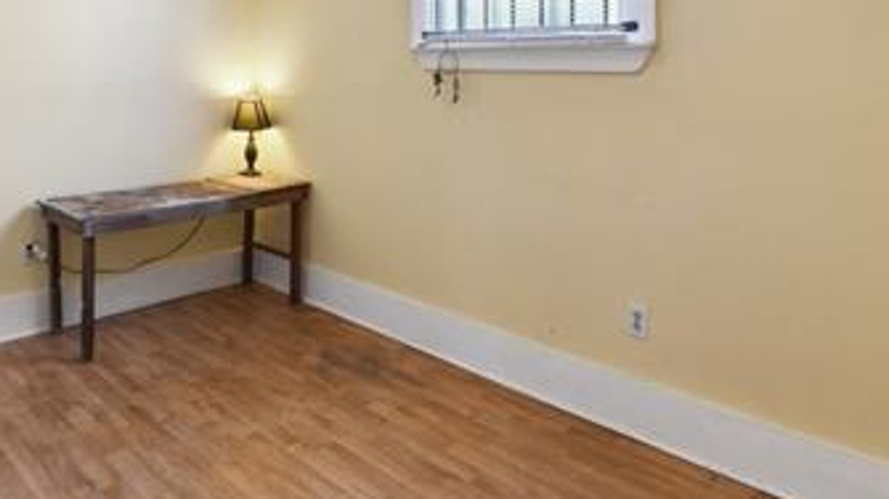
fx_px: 660
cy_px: 96
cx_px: 273
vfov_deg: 39.7
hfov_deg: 65.5
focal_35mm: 28
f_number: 11
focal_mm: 14
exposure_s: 1/8
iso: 320
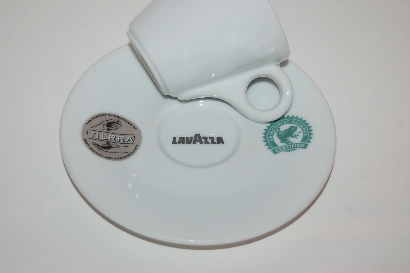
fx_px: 1024
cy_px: 136
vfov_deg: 15.2
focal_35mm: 90
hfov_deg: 22.6
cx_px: 205
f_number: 5
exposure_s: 1/60
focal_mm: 60
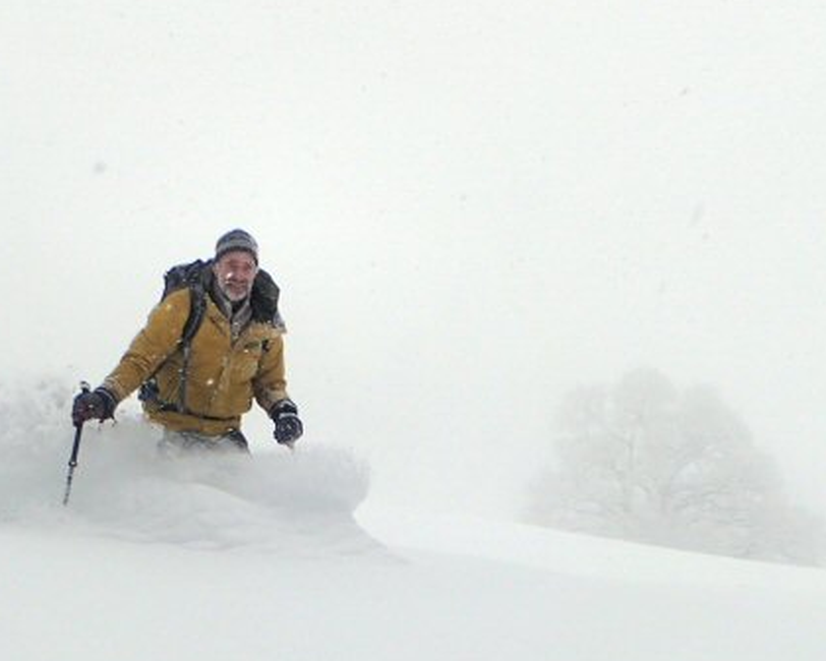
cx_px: 395
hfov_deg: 19.2
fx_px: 2445
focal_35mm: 100
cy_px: 508
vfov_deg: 15.3
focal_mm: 7.86
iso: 100
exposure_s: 1/400
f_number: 4
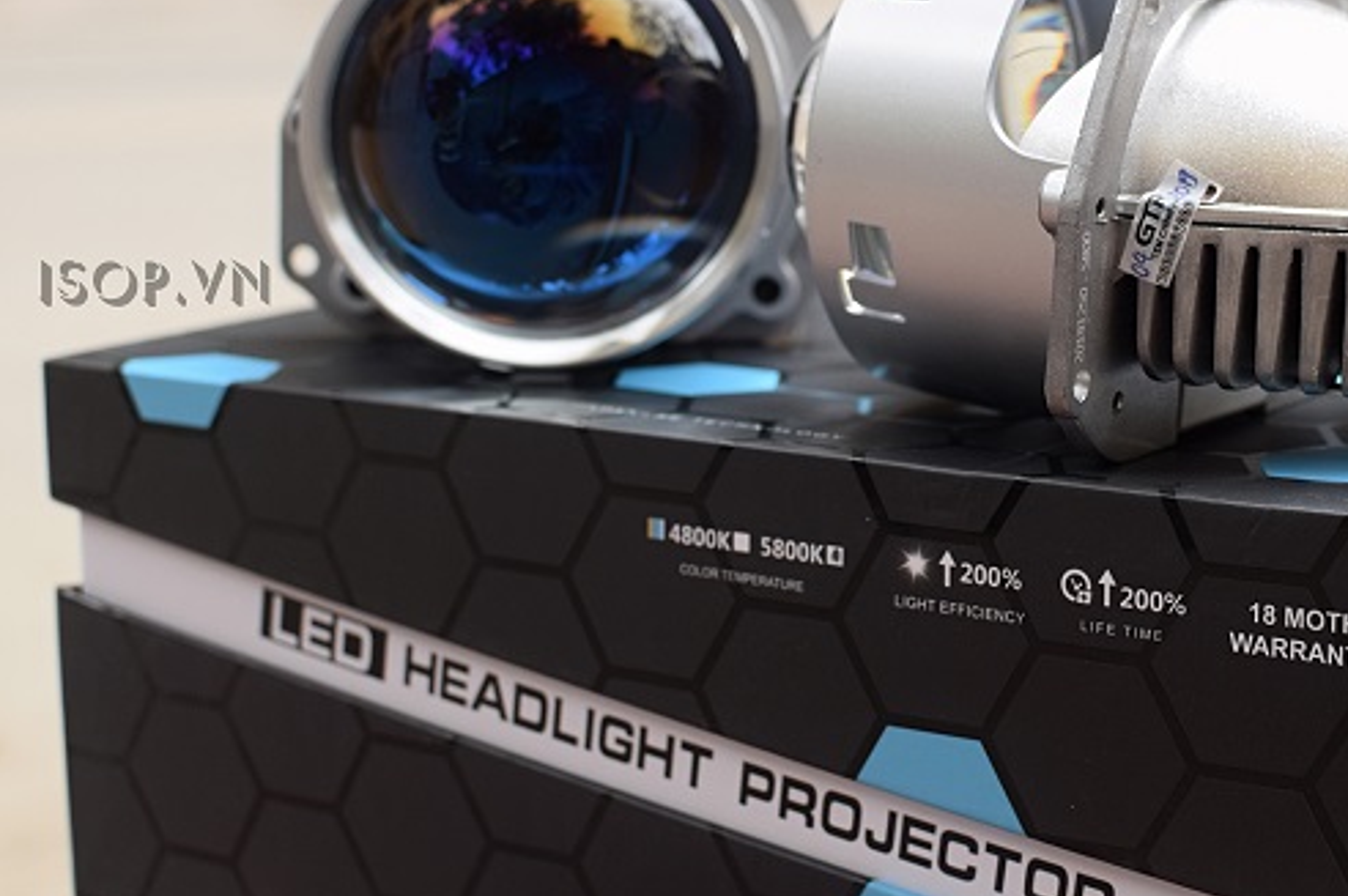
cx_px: 948
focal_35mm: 75
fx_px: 2795
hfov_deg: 26.9
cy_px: 321
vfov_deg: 18.2
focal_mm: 35
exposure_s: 1/20
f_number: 4.5
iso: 320
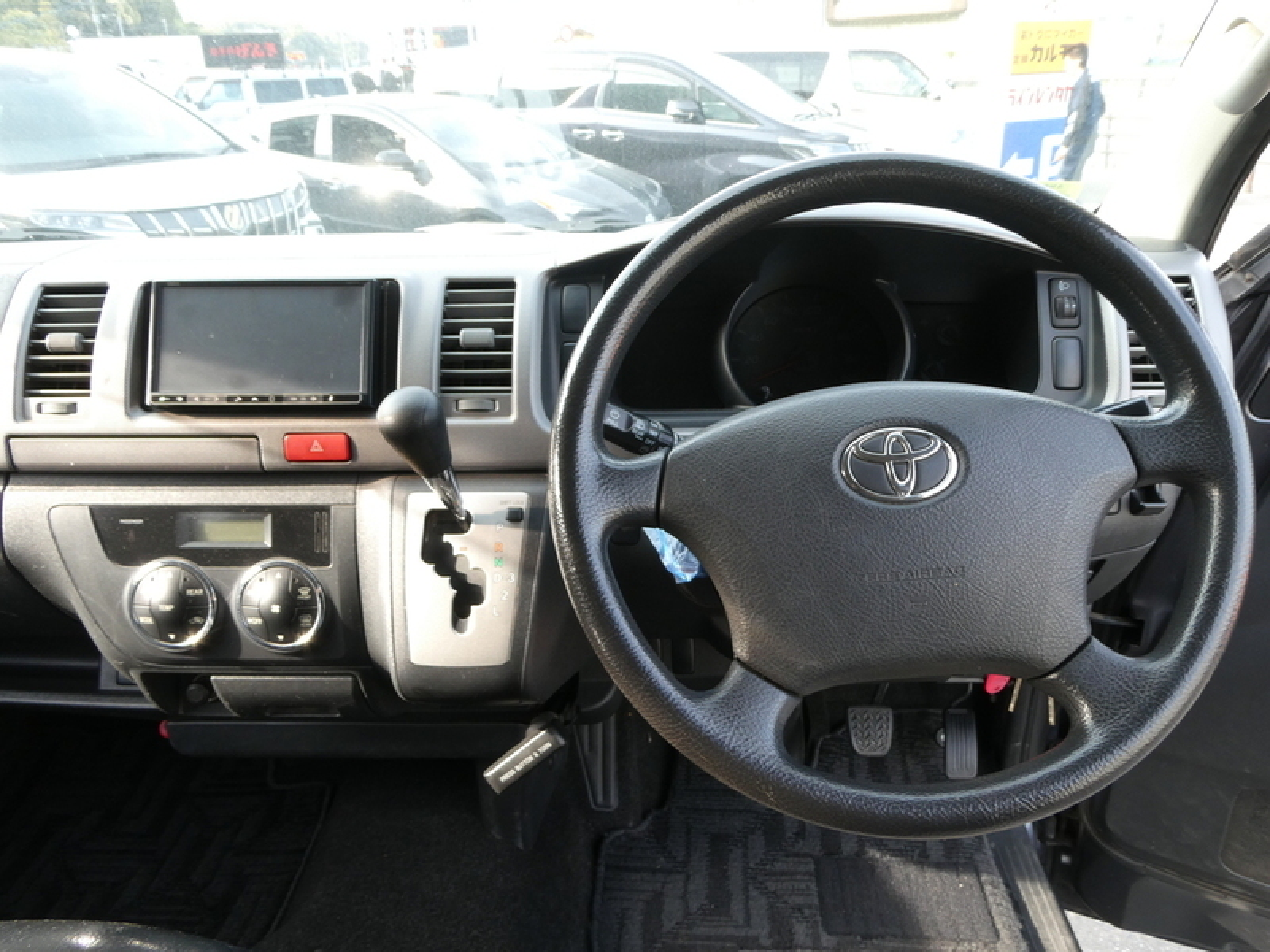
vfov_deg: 56.8
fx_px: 881
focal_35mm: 24
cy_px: 476
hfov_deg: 71.6
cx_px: 635
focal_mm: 4.3
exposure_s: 1/60
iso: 100
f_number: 3.3
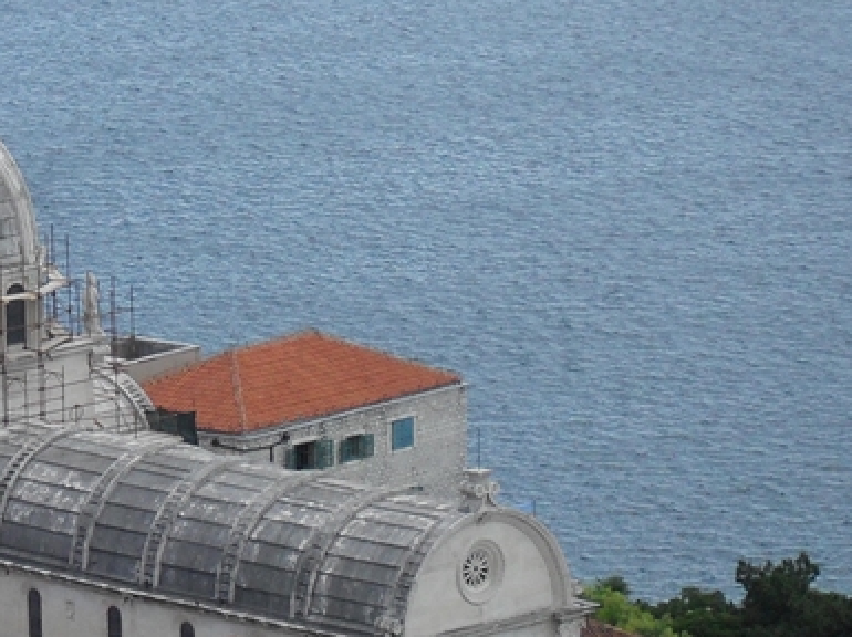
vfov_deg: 5.4
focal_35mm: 273
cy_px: 577
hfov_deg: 7.2
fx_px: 6713
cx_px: 89
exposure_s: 1/250
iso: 100
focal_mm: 18.9
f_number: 5.8
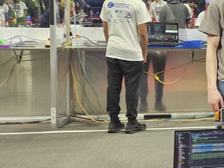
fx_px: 530
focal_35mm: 82
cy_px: 59
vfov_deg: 17.9
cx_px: 394
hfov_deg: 18.8
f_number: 1.8
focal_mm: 5.4
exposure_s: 1/180
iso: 200
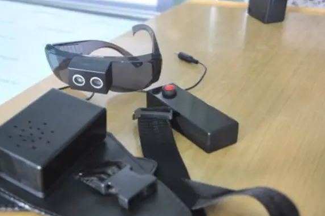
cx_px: 103
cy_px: 121
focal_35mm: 52
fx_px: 469
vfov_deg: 25.9
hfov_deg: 37.7
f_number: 5
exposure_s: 1/40
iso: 3200
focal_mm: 38
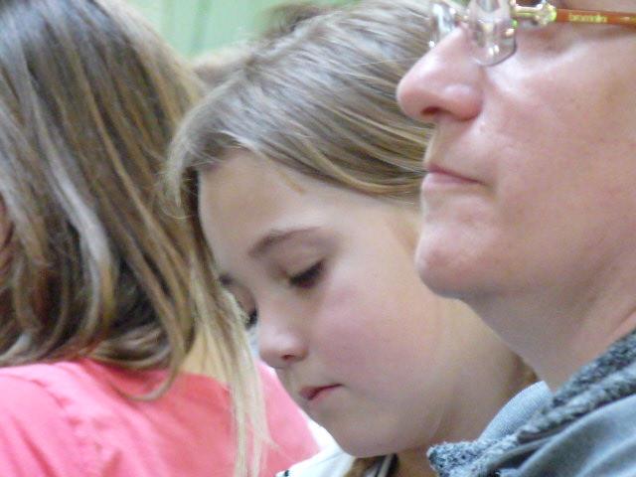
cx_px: 318
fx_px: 6522
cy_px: 238
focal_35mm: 355
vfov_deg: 4.2
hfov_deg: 5.6
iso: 800
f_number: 3.7
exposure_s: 1/25
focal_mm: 35.6
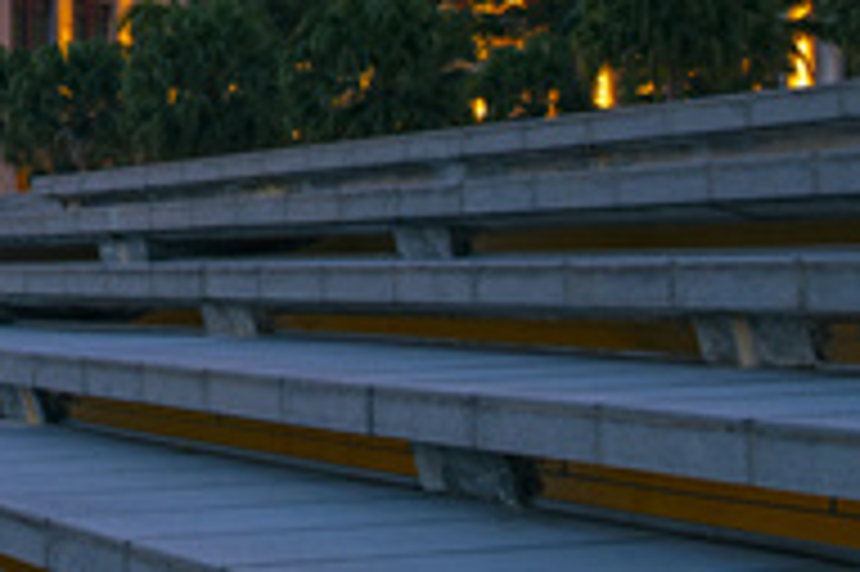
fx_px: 2100
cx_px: -104
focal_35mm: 88
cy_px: -216
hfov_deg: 21.8
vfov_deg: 14.7
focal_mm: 28
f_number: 4.5
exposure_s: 1/4
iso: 200
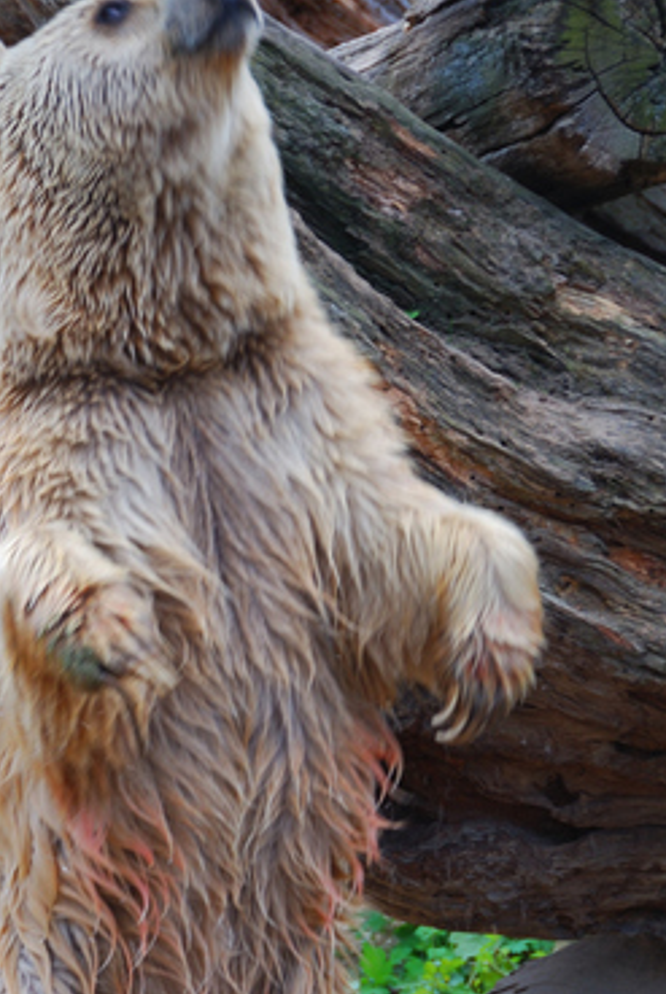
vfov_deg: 6.9
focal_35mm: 299
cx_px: 159
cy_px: 714
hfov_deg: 4.6
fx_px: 8272
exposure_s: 1/60
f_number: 5.6
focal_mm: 105
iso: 100
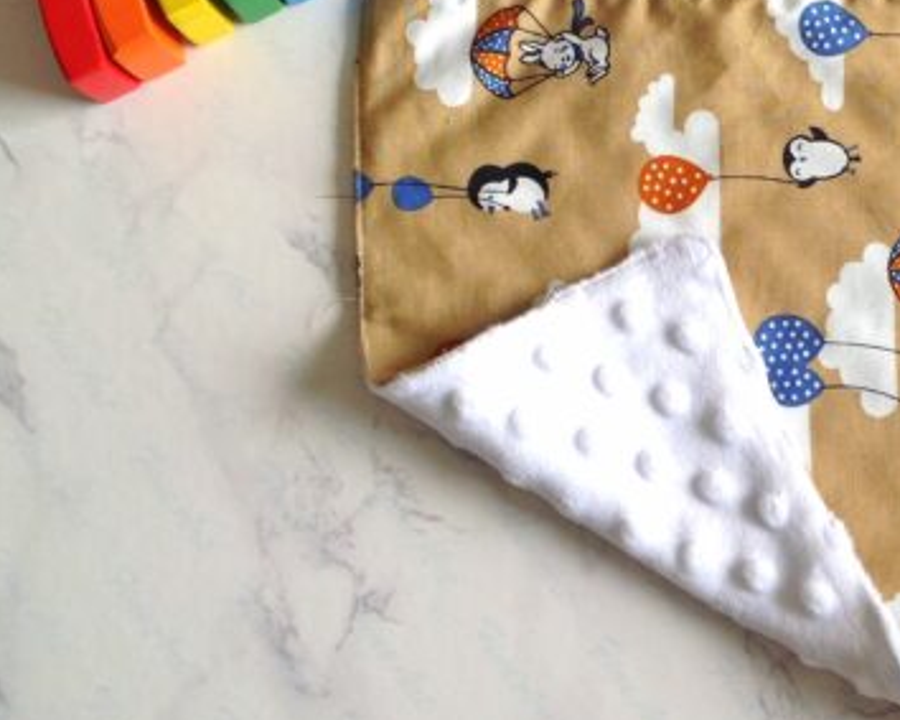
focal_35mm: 65
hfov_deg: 28.3
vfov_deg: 23.5
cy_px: 298
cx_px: 767
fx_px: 1731
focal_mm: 4.28
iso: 50
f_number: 2.4
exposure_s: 1/146
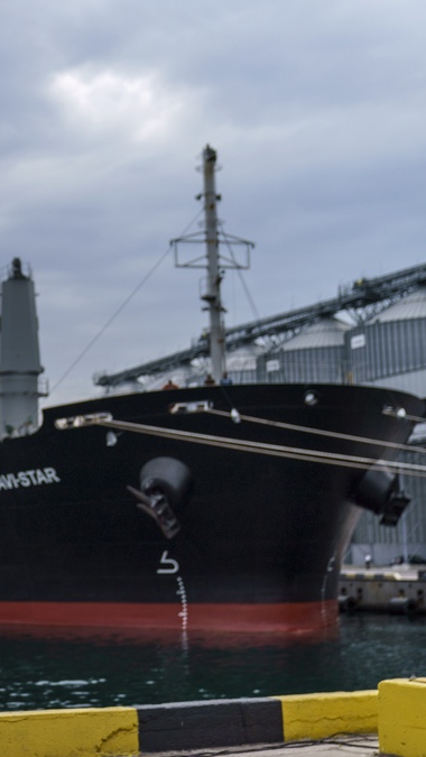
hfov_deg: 18.2
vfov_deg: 33.8
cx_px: -113
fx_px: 1244
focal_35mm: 62
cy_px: 381
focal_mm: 39
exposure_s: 1/5000
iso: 100
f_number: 2.8
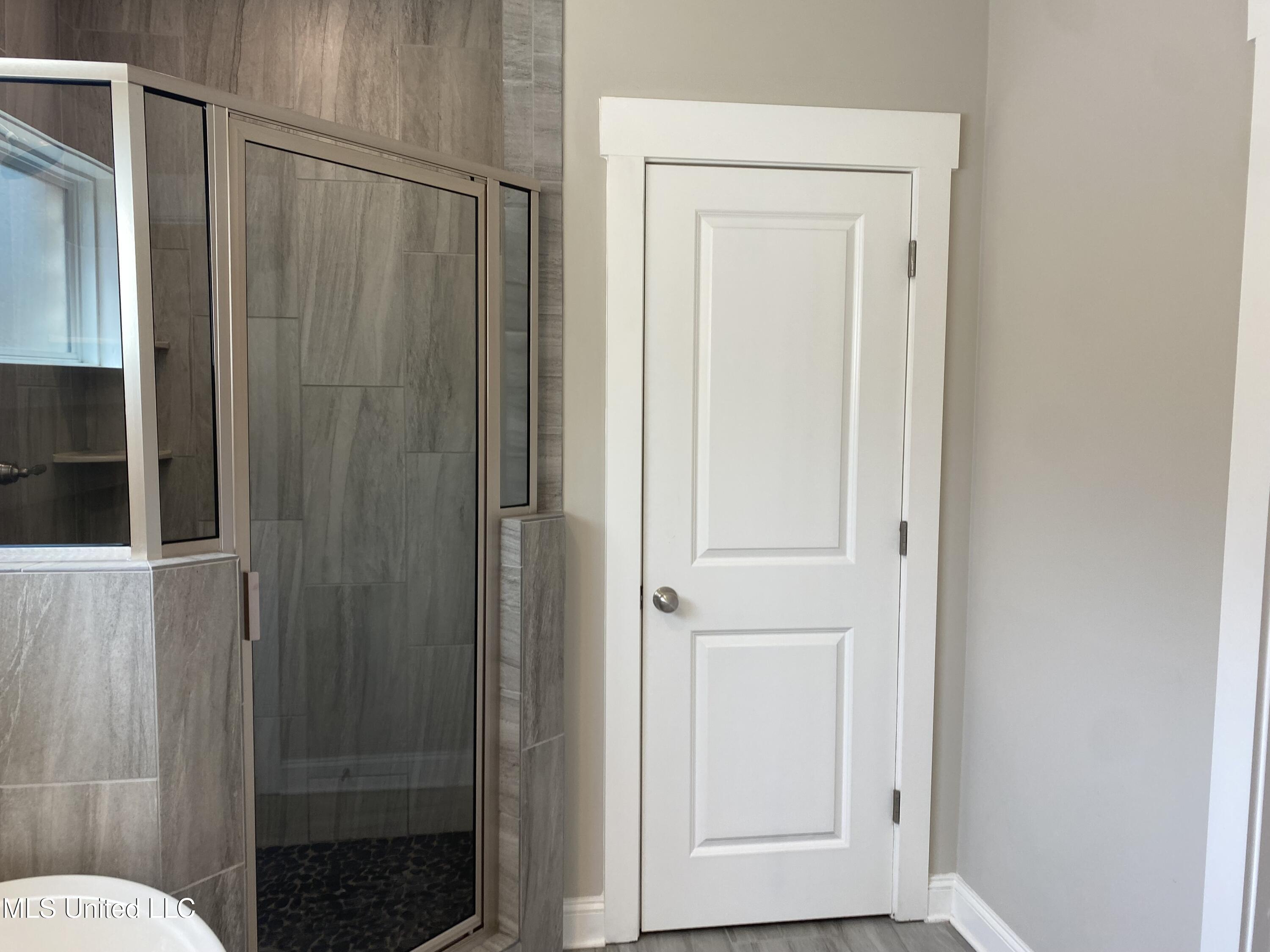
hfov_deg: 67.3
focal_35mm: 26
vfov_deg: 53.1
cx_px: 635
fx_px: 954
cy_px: 476
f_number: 1.8
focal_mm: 4.25
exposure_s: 1/120
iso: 50
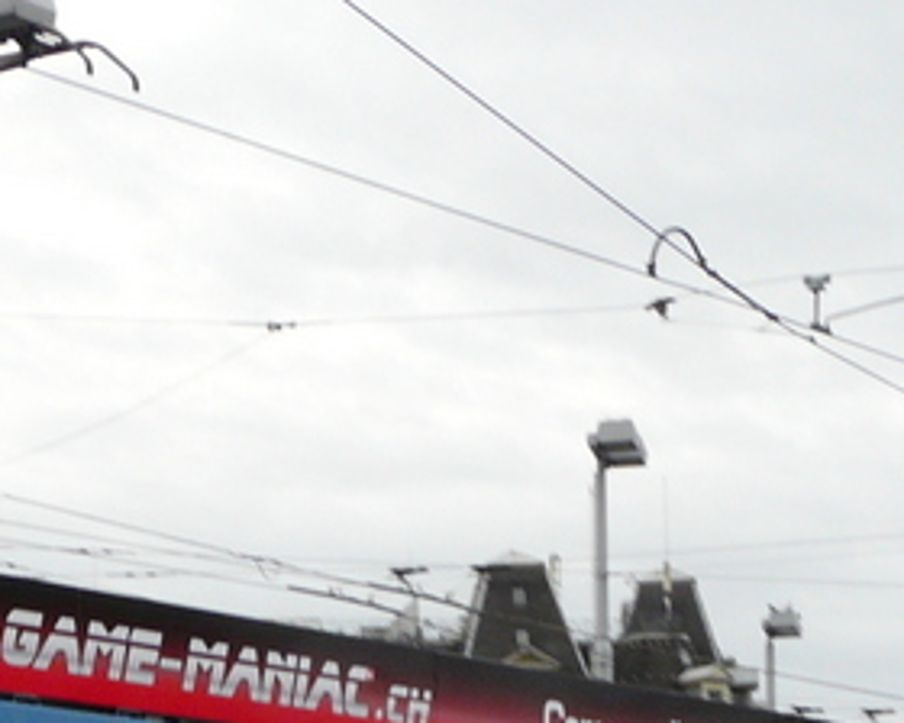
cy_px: 942
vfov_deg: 11.6
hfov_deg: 14.6
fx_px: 3451
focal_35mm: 129
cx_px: -32
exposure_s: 1/160
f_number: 4
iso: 100
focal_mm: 6.1
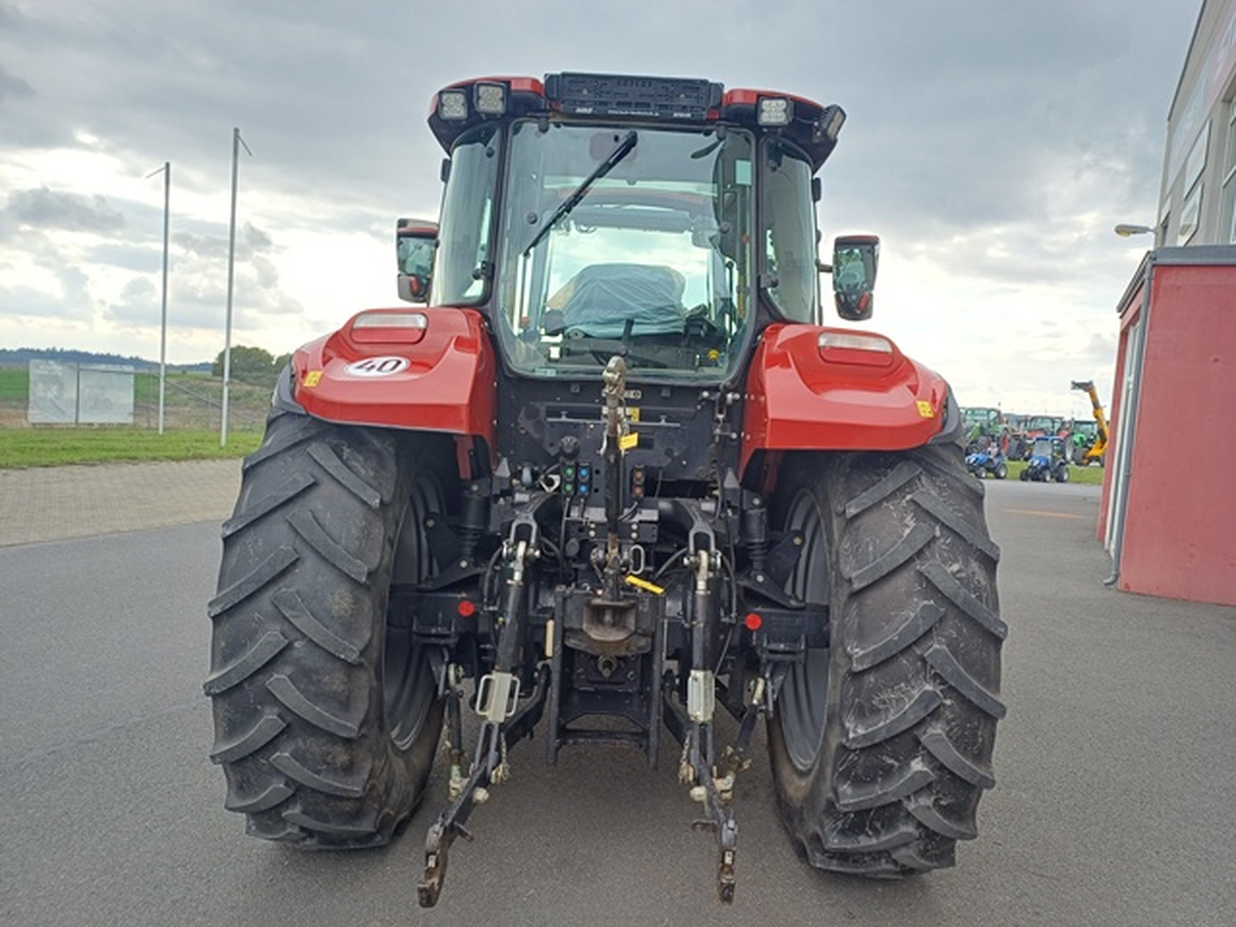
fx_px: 893
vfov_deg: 54.9
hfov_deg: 69.4
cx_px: 618
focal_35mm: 25
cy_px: 464
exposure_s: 1/199
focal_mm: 4.65
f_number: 1.8
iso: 50
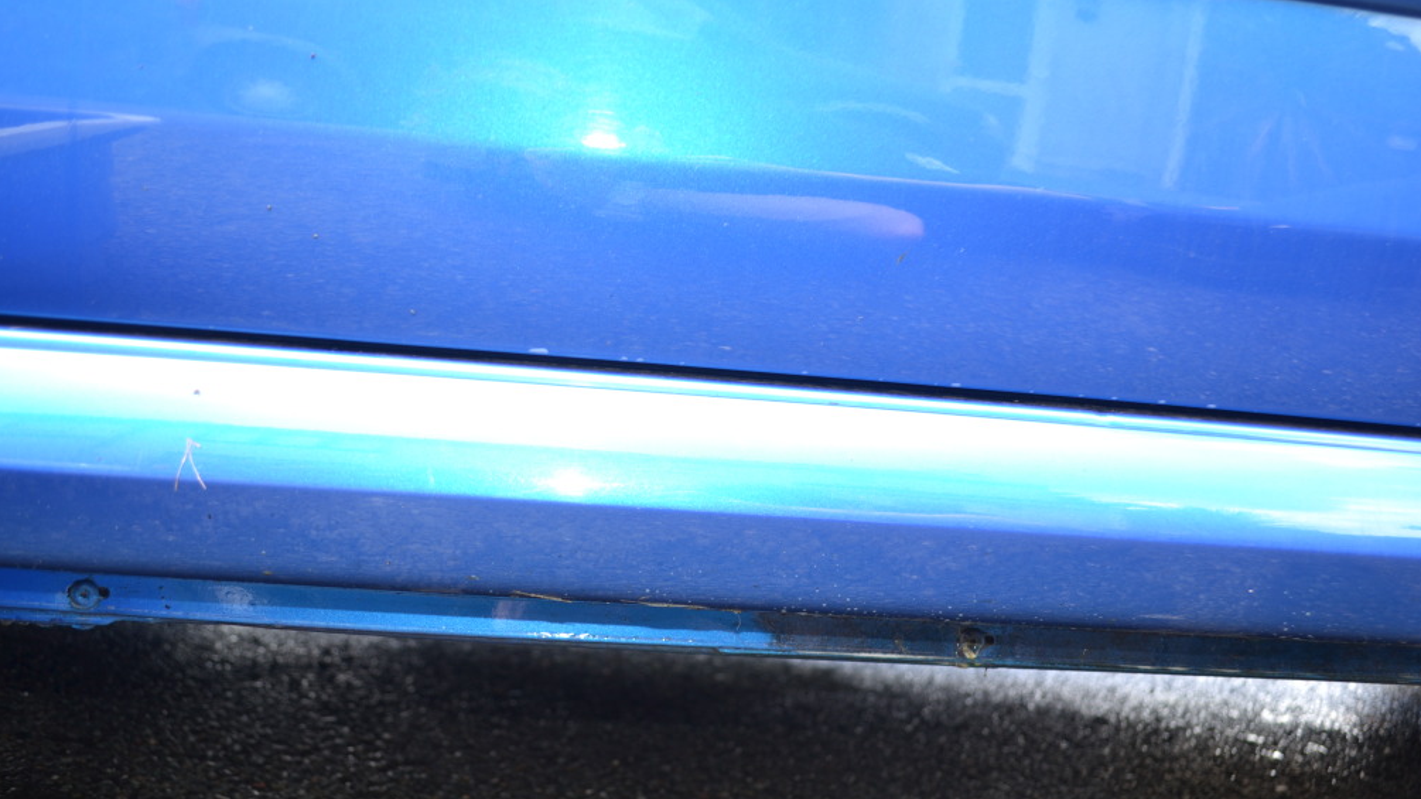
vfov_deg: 36.6
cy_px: 458
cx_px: 718
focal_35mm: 32
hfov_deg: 61.0
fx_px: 1206
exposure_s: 1/30
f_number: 3.8
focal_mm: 20
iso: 100
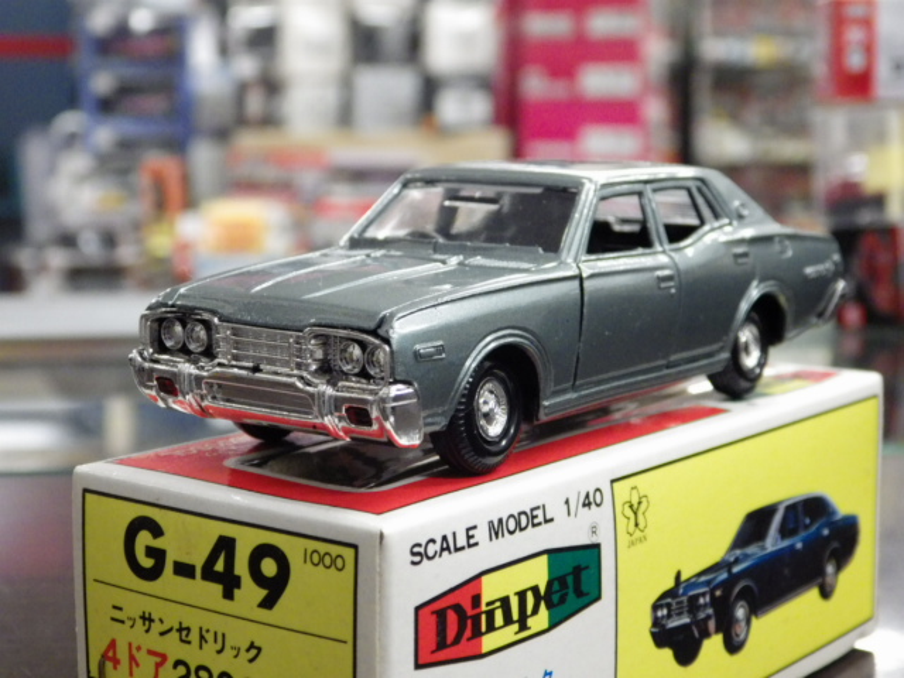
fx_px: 1854
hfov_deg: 27.4
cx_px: 452
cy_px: 339
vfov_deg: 20.7
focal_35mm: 71
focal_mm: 12.8
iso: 800
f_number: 4.2
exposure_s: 1/40
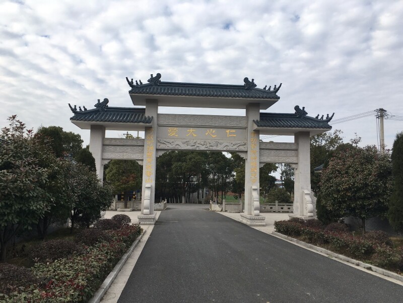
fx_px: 338
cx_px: 202
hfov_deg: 61.7
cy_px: 152
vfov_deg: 48.2
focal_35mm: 29
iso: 25
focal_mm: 4.15
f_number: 2.2
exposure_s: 1/864
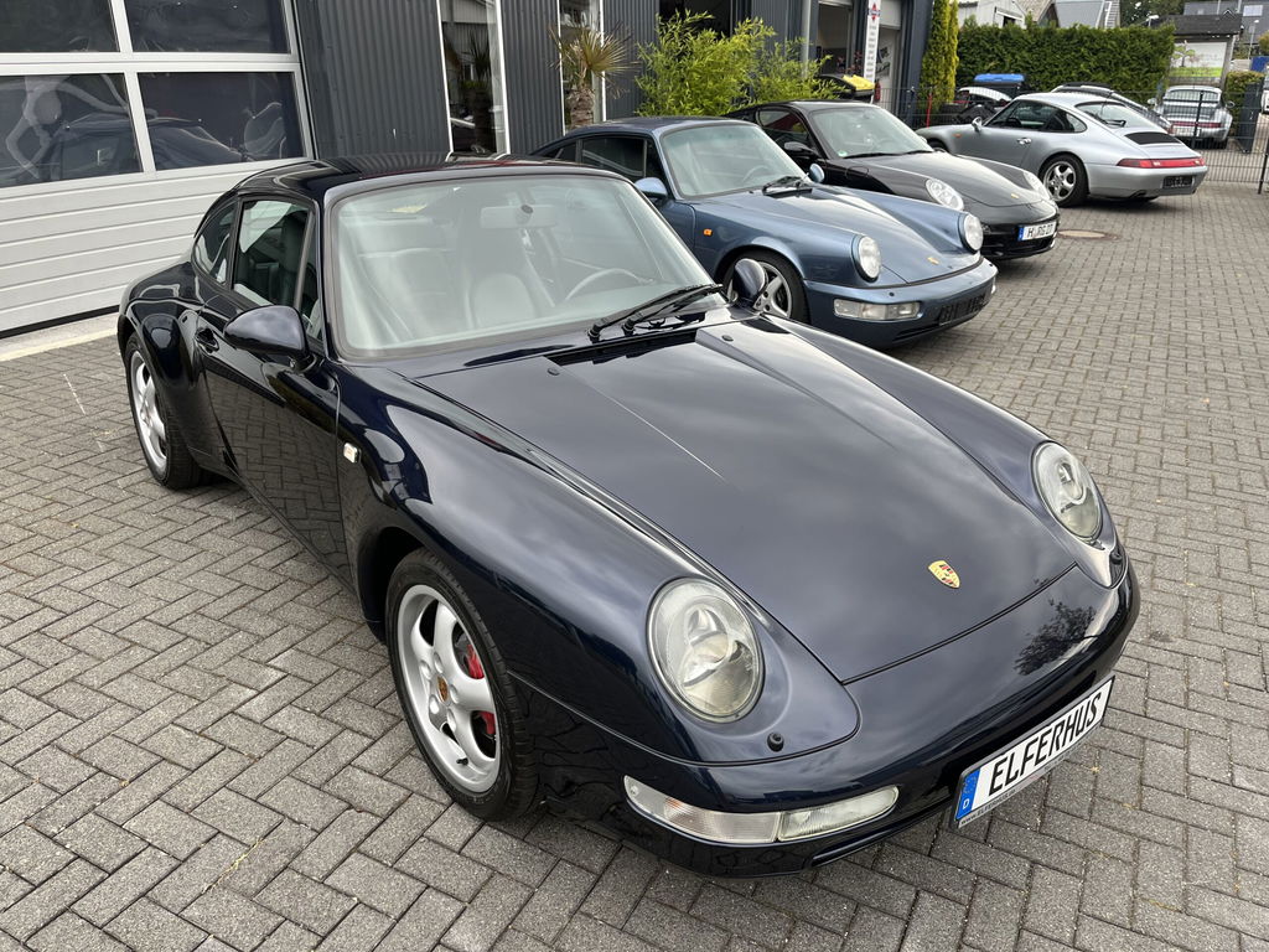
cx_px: 634
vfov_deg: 53.1
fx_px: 953
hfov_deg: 67.3
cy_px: 476
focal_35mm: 26
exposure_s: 1/348
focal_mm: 5.1
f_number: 1.6
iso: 50
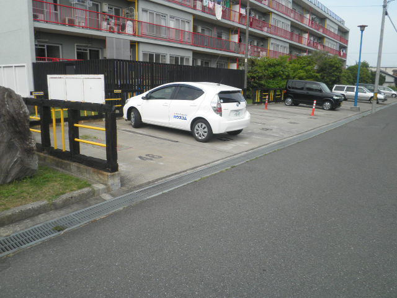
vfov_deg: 53.1
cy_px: 149
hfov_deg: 67.3
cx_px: 198
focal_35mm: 26
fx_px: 298
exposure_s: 1/80
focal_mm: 4.7
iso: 64
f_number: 7.9
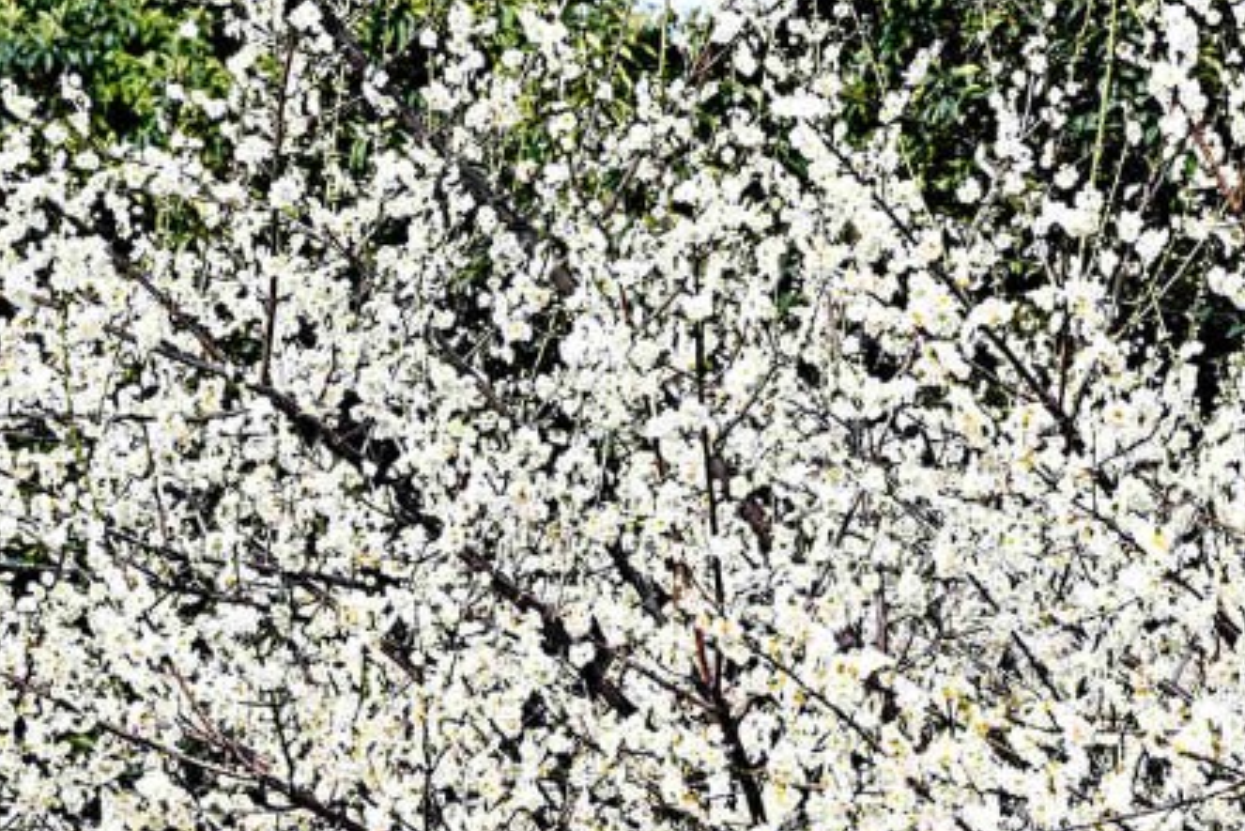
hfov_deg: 9.8
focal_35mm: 209
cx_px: 932
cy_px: 106
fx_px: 7230
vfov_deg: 6.6
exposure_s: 1/320
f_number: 6
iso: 140
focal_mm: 66
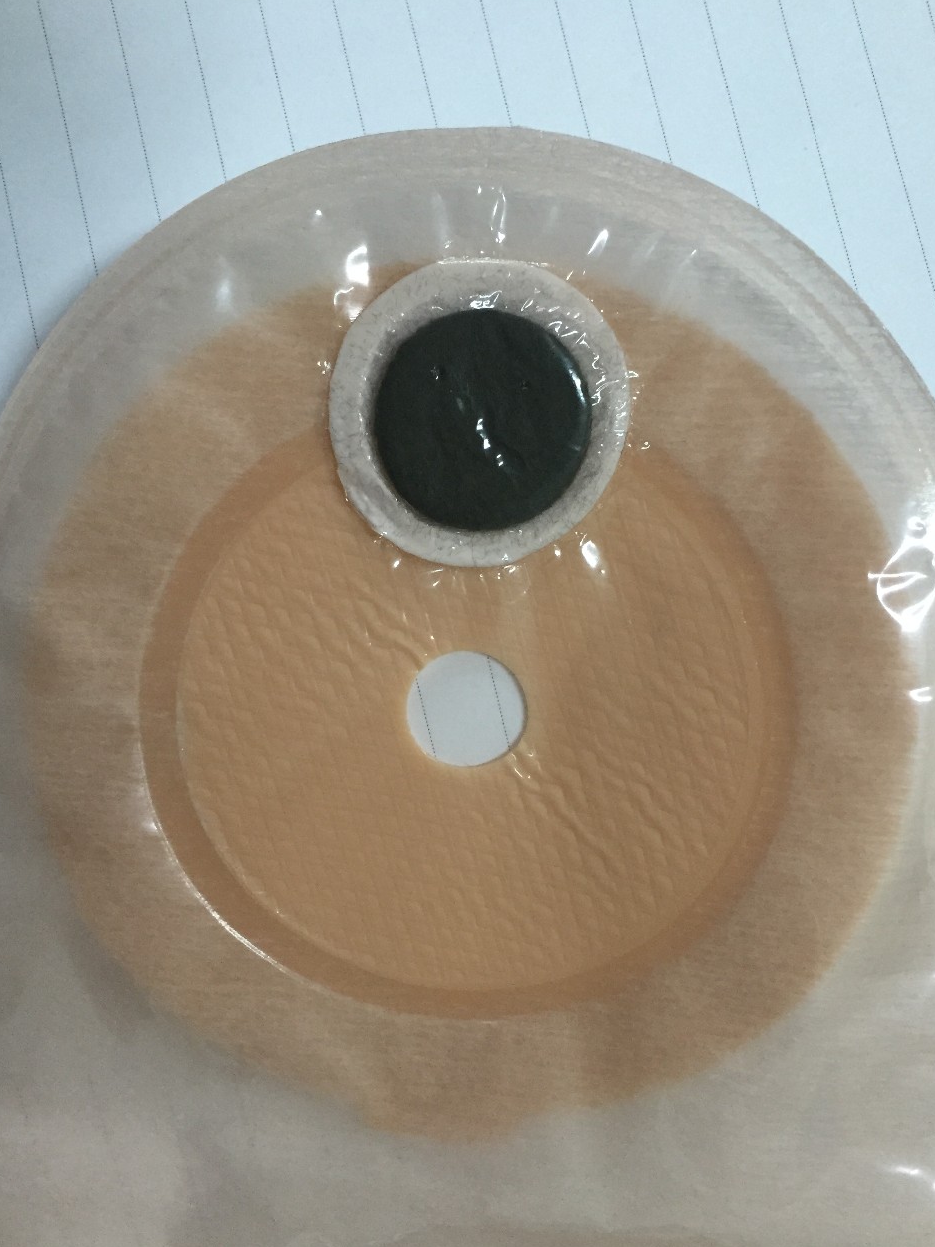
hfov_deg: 45.4
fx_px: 1117
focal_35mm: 31
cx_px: 479
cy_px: 646
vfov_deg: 58.3
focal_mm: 4.15
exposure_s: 1/33
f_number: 2.2
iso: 200
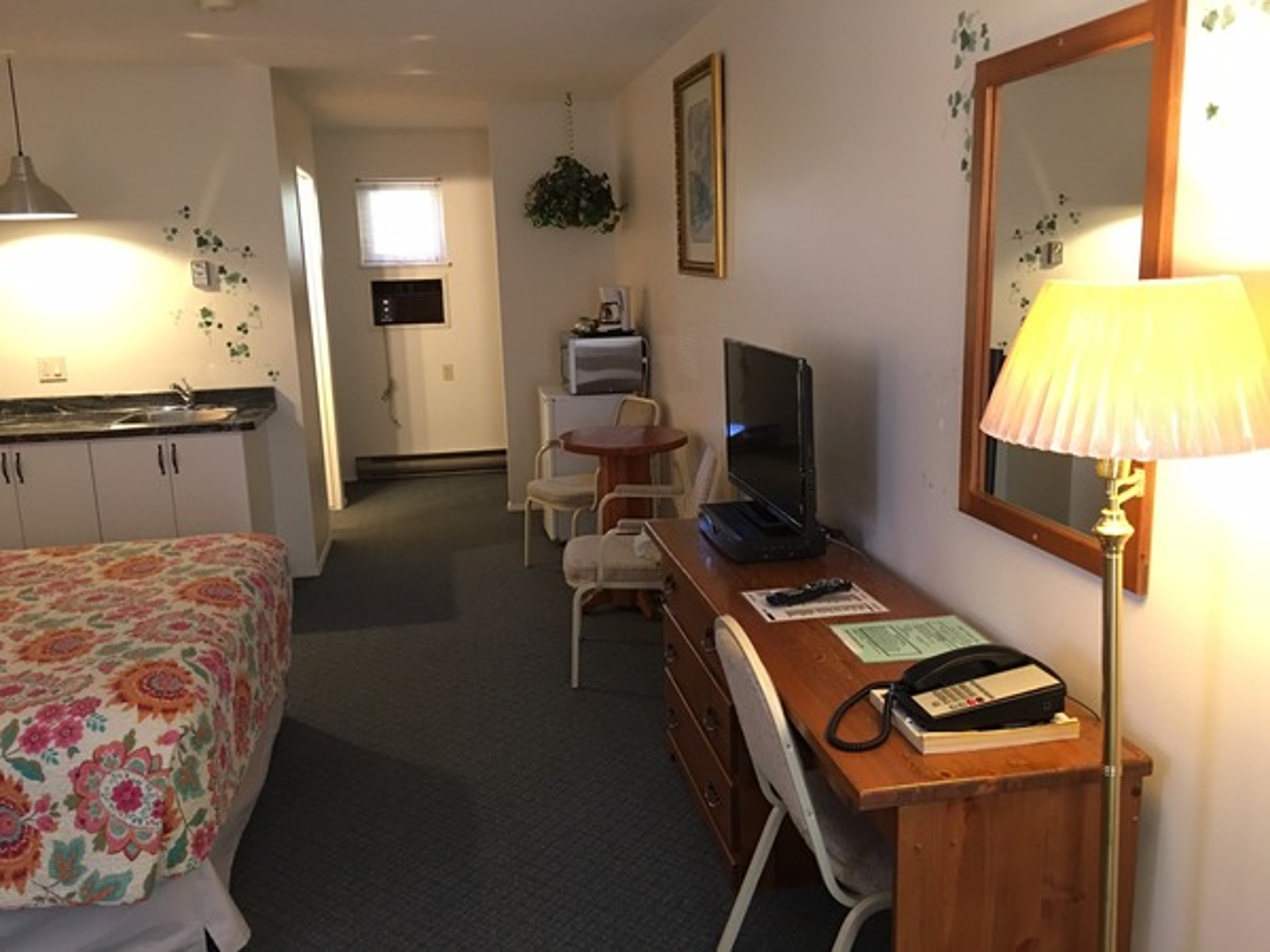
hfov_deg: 61.7
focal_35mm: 29
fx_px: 1064
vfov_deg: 48.2
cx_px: 635
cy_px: 476
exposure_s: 1/10
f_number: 2.2
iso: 100
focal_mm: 4.15
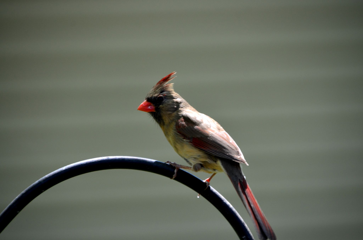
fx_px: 6037
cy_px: 120
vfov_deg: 2.3
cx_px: 182
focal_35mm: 600
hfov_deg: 3.4
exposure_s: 1/200
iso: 400
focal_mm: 400
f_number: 6.3
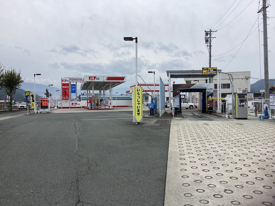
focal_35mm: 31
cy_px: 103
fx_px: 246
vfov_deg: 45.4
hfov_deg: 58.4
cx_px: 138
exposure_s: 1/1045
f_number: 2.4
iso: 25
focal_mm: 3.3
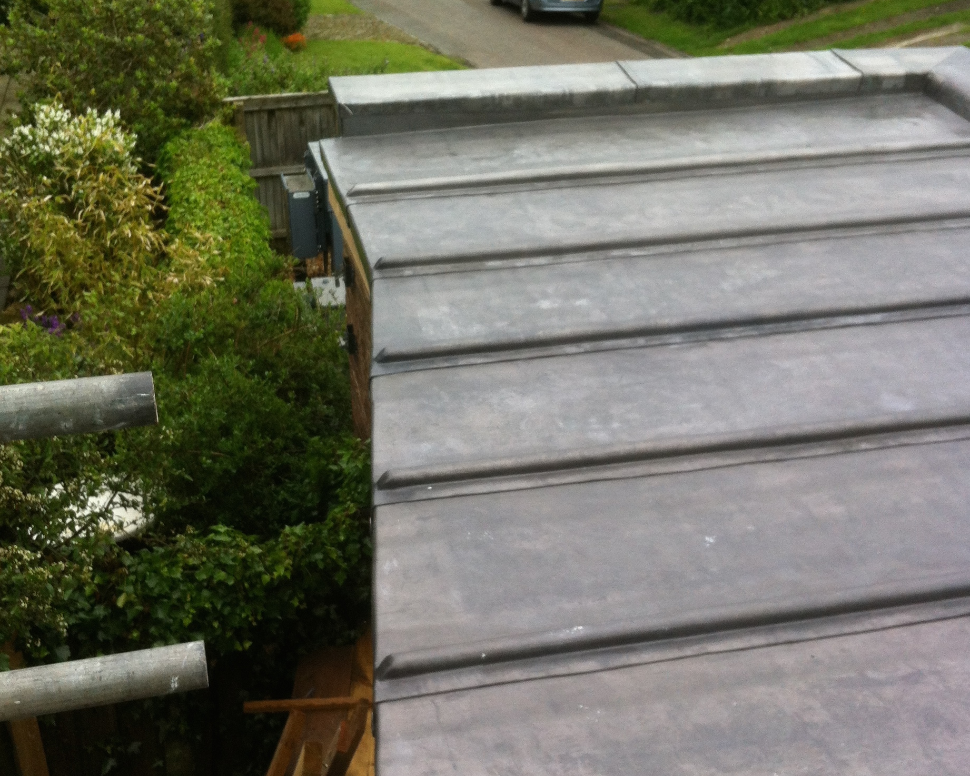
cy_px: 419
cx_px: 481
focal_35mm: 48
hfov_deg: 38.8
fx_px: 1378
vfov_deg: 31.4
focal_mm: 3.85
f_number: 2.8
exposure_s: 1/591
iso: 80
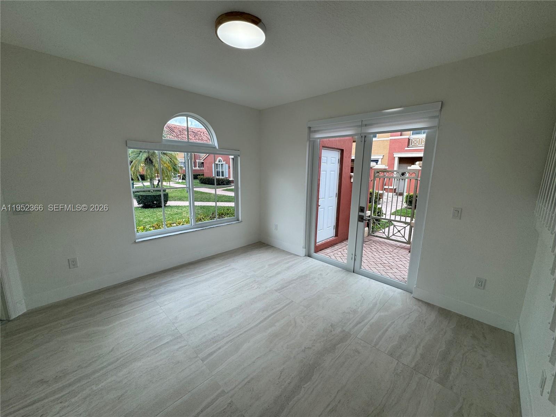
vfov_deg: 85.7
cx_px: 278
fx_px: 225
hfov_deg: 102.1
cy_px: 208
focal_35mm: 14
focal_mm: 2.22
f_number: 2.2
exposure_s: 1/194
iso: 40
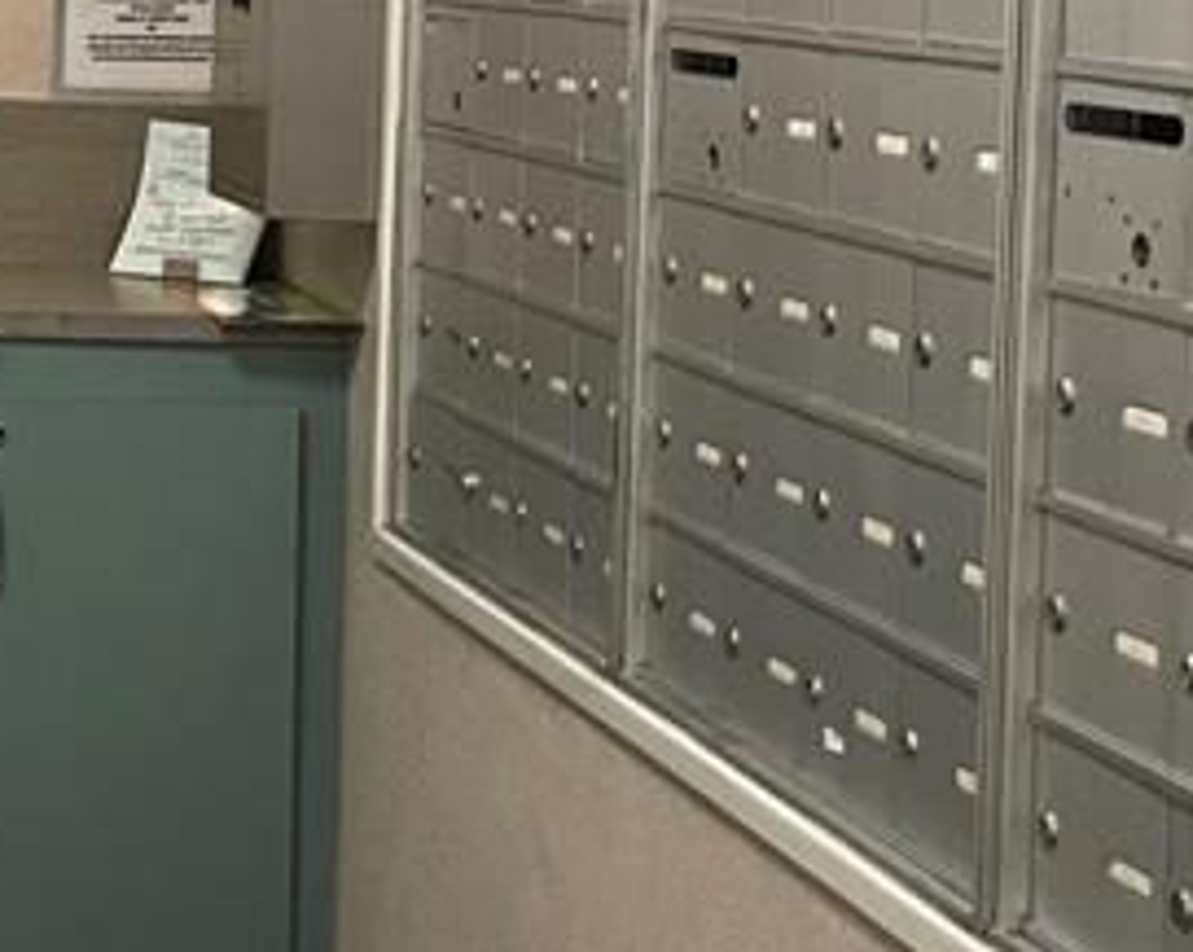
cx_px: -487
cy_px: -13
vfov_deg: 16.3
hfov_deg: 18.8
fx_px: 3245
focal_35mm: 92
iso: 400
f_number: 1.6
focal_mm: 5.1
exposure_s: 1/40
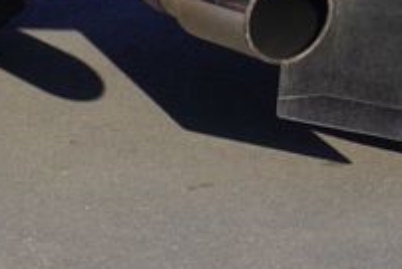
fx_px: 2800
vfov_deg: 5.4
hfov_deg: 8.2
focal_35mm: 251
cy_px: -303
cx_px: 420
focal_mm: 33
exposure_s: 1/100
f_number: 9
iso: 100
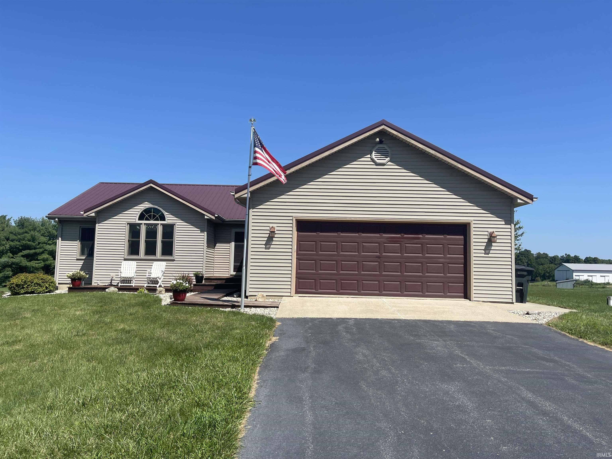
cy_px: 230
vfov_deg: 53.1
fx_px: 460
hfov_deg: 67.3
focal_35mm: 26
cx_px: 306
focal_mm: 5.1
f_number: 1.6
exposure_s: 1/3788
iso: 32
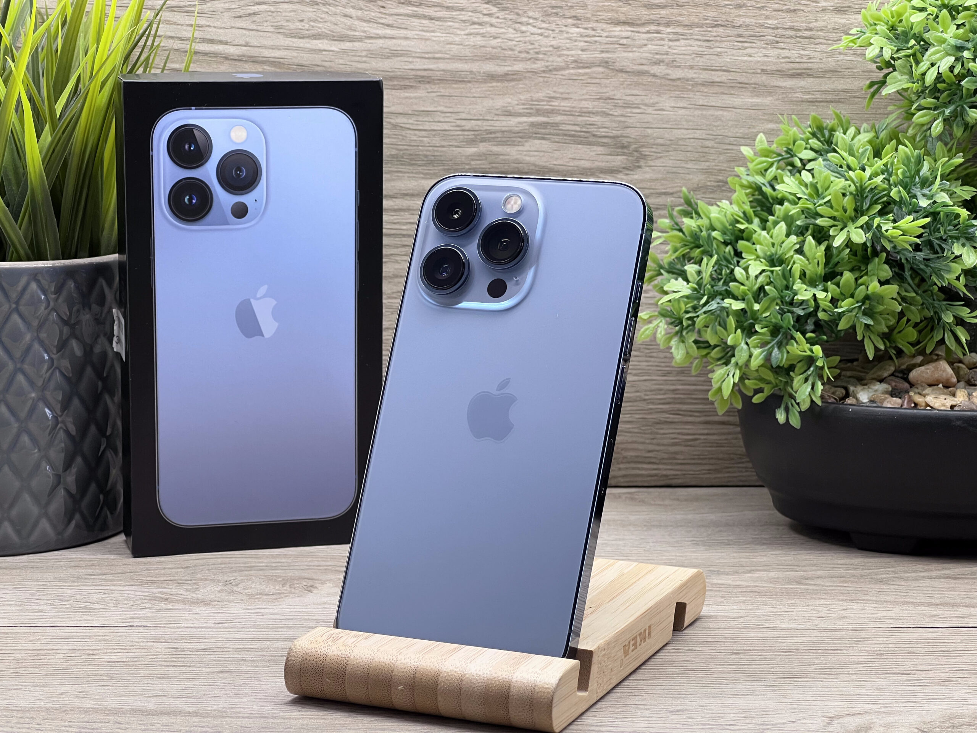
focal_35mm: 77
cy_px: 366
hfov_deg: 25.3
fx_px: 2173
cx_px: 488
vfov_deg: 19.1
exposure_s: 1/100
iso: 100
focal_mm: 9
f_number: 2.8
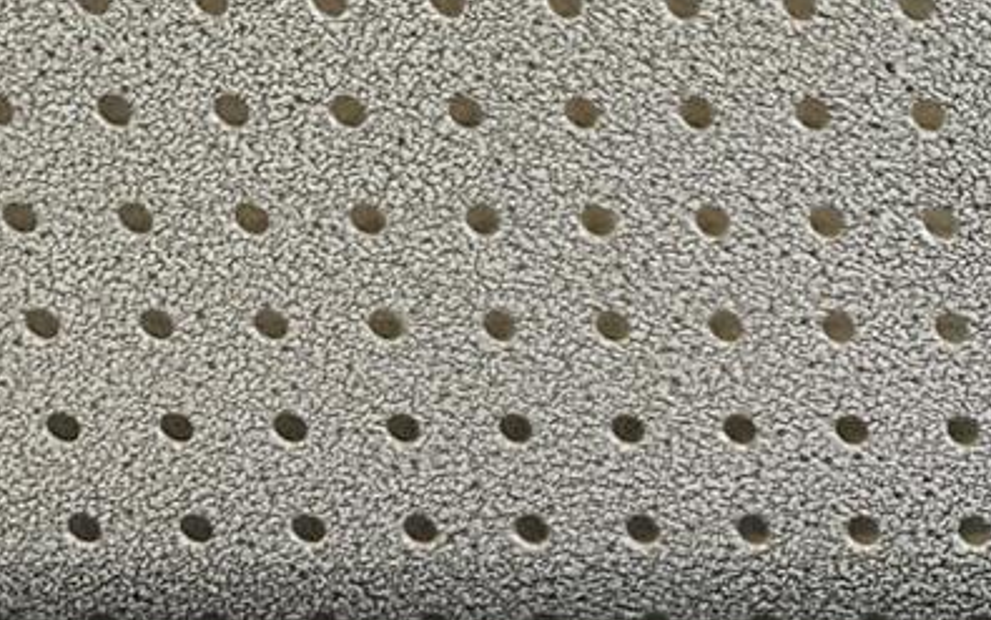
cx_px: 1995
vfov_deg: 8.3
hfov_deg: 11.8
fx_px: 4268
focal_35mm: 158
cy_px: 572
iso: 640
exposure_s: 1/100
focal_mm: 5.4
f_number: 1.8
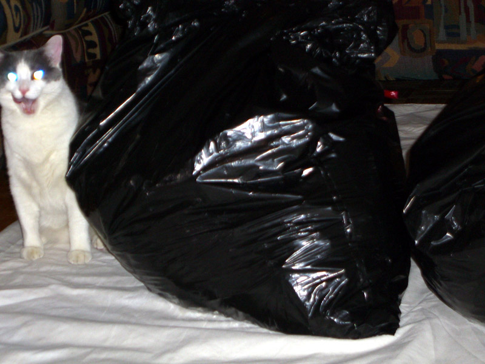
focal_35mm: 114
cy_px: 182
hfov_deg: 17.3
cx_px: 242
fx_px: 1597
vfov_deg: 13.0
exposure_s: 1/60
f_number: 5.1
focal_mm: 23.7
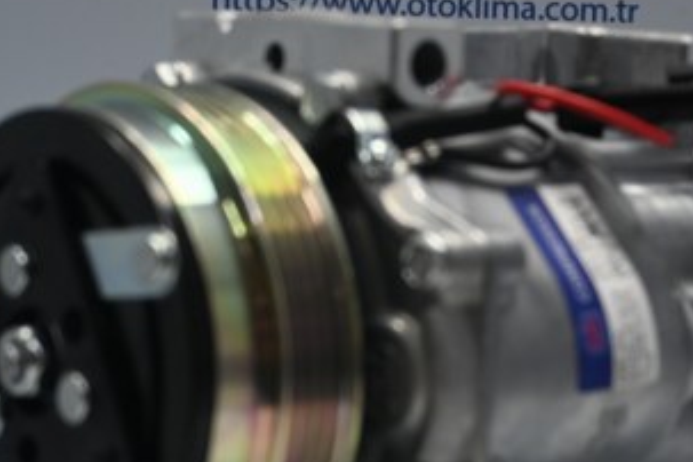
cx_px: 439
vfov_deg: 13.1
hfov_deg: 19.6
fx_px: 2002
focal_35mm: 104
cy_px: 313
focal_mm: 35
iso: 560
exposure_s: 1/60
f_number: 5.3
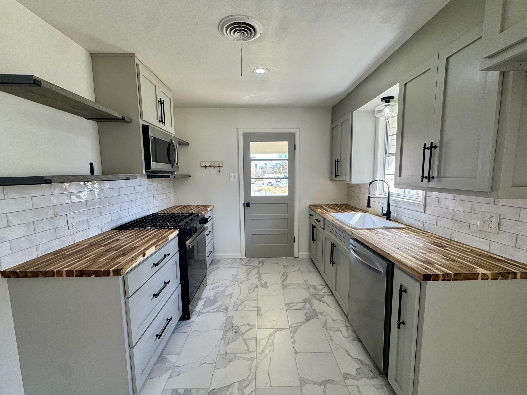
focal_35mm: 16
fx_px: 244
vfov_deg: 78.1
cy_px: 204
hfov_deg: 94.5
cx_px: 263
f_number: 2.2
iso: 80
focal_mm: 2.22
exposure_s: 1/120
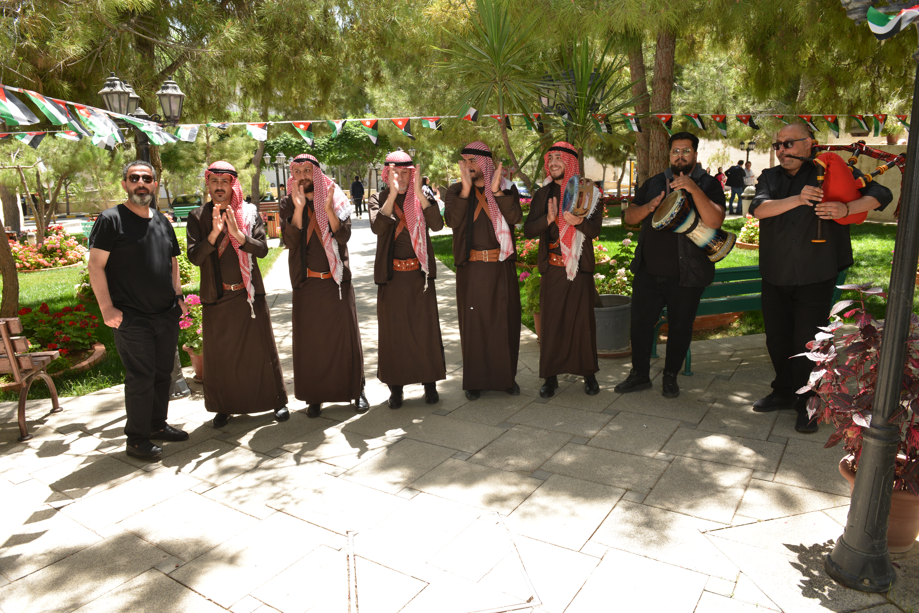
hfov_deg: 73.7
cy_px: 306
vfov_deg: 53.2
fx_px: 613
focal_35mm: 24
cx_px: 460
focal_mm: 24
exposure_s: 1/200
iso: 250
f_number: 5.6
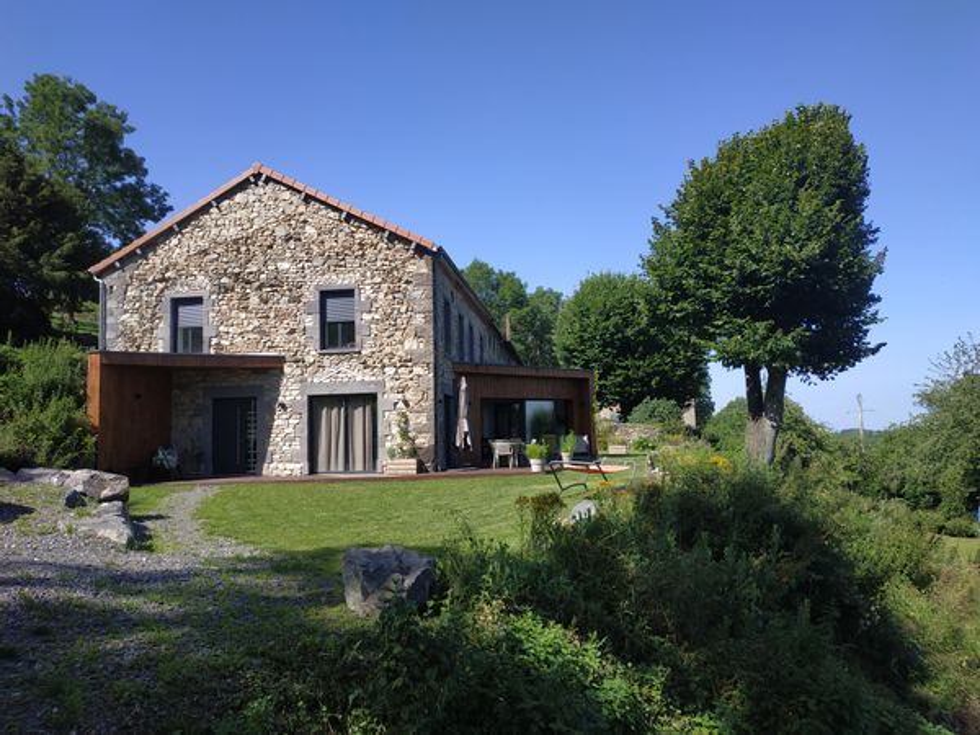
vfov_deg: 56.8
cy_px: 368
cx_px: 490
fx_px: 679
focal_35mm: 24
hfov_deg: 71.6
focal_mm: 3.94
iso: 100
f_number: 1.9
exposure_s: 1/1312
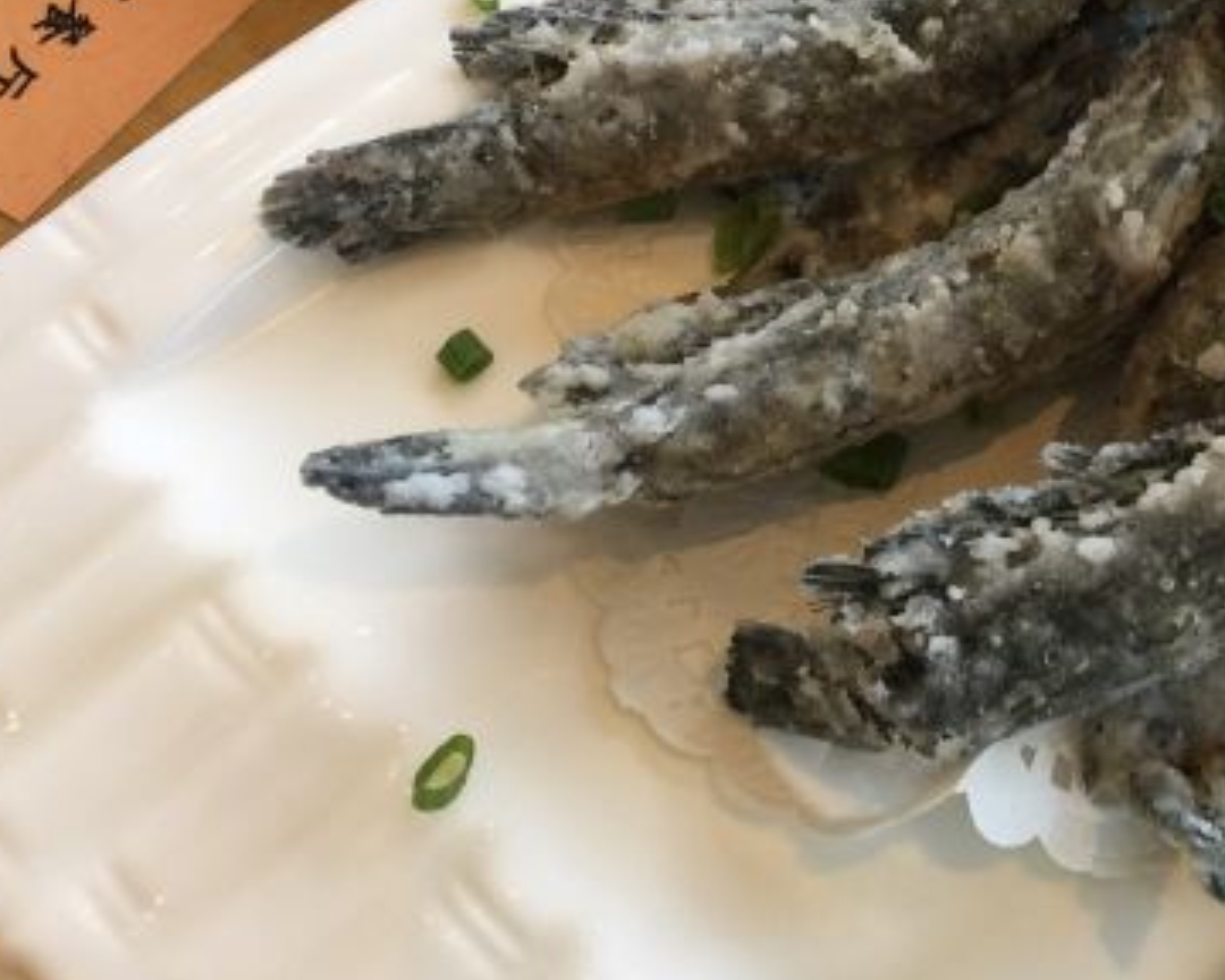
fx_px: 1994
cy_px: 305
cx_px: 1031
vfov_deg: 27.4
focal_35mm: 55
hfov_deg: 32.9
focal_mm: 4.15
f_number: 2.2
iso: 32
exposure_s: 1/33
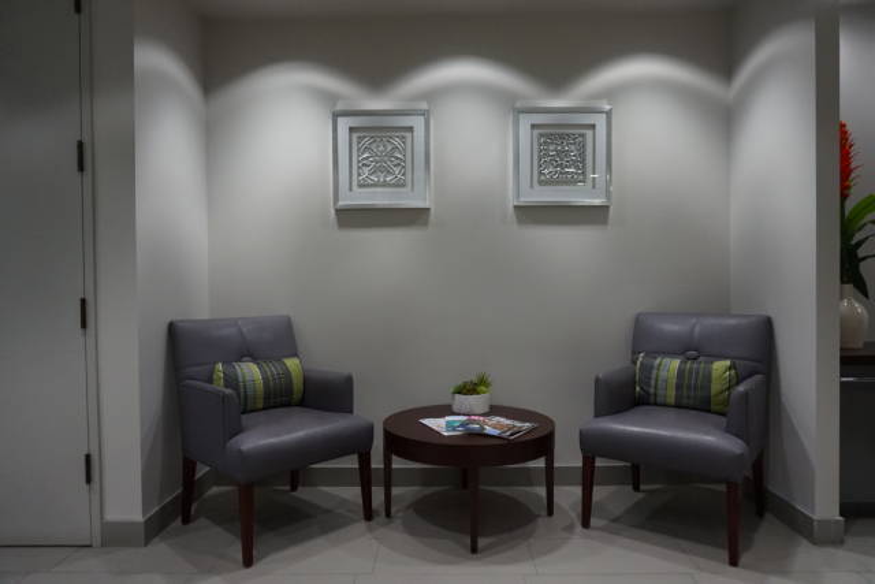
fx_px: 583
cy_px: 292
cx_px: 438
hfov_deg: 73.7
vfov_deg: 53.2
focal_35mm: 24
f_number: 4
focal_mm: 16
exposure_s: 1/160
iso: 1250
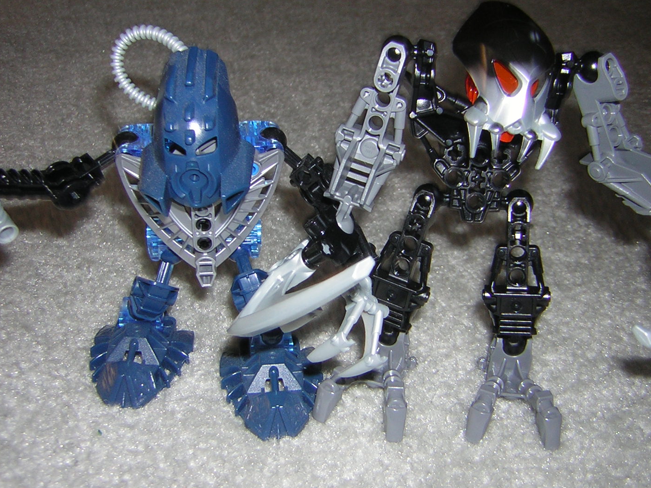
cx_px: 364
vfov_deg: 35.1
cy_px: 251
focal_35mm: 41
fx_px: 771
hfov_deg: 45.7
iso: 50
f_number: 2.6
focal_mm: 4.7
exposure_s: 1/60.1
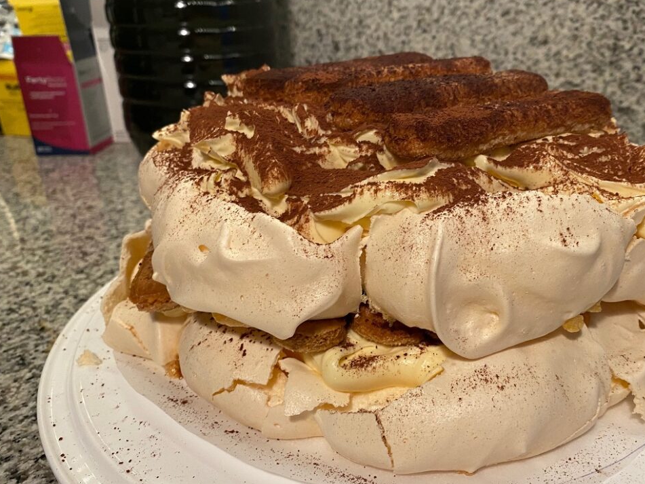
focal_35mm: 32
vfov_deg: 44.1
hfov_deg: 56.5
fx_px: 596
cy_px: 257
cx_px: 377
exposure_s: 1/49
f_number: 1.8
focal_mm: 4.25
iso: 160
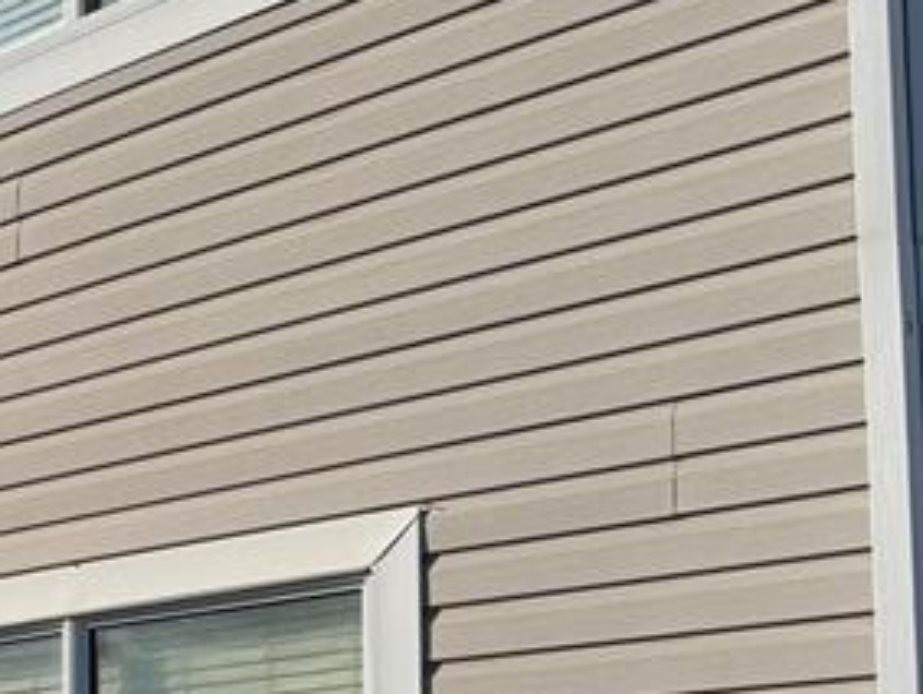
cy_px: 743
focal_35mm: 87
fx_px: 2322
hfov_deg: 19.2
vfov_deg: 16.5
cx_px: -527
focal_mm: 6.76
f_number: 1.78
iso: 80
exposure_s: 1/9009
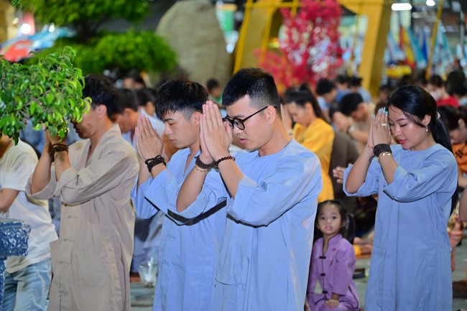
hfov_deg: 17.1
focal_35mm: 120
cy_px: 156
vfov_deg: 11.4
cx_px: 234
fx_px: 1556
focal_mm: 120
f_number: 4
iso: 2000
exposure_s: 1/60
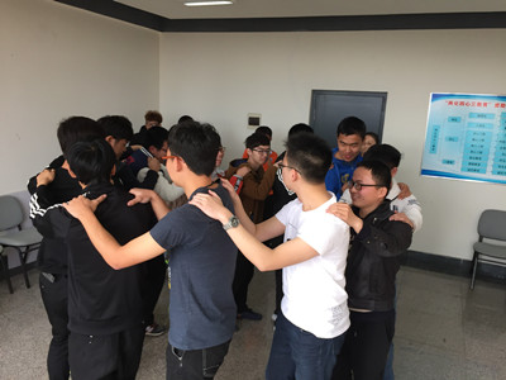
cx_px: 253
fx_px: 424
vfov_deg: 48.2
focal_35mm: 29
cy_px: 190
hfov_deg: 61.7
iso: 32
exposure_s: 1/33
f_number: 2.2
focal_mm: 4.15
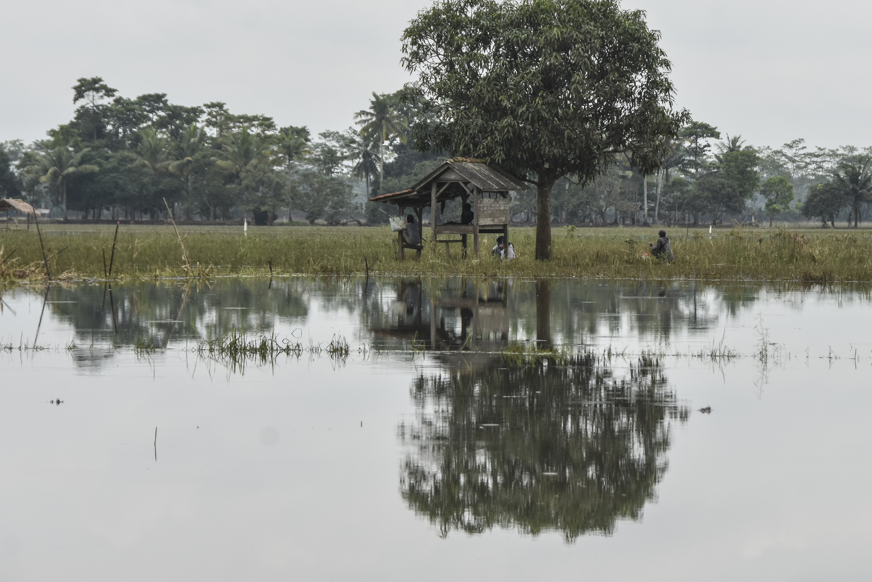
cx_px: 512
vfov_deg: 7.5
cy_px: 233
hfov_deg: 11.2
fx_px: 4448
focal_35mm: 184
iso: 400
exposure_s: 1/1250
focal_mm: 95
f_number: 7.1
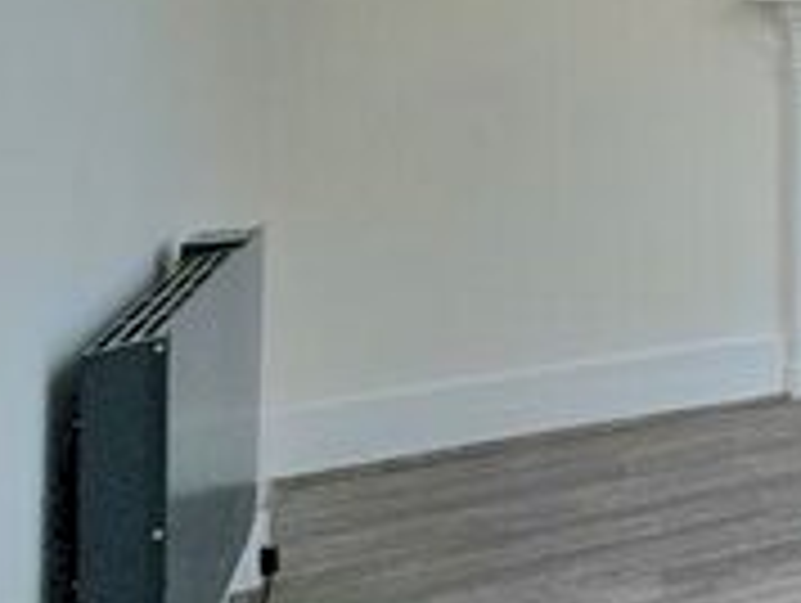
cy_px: -2
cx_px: 1503
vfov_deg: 27.0
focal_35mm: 51
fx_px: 1182
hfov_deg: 21.1
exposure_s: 1/625
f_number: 2.2
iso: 50
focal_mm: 2.2
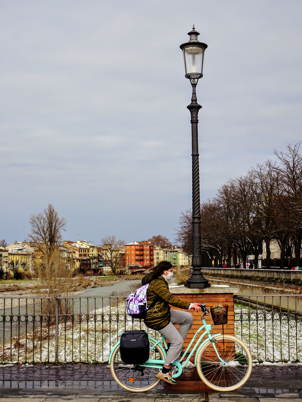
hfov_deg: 25.2
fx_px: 675
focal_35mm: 58
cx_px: 151
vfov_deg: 33.2
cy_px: 201
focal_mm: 9.87
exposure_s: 1/800
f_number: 4.5
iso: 80
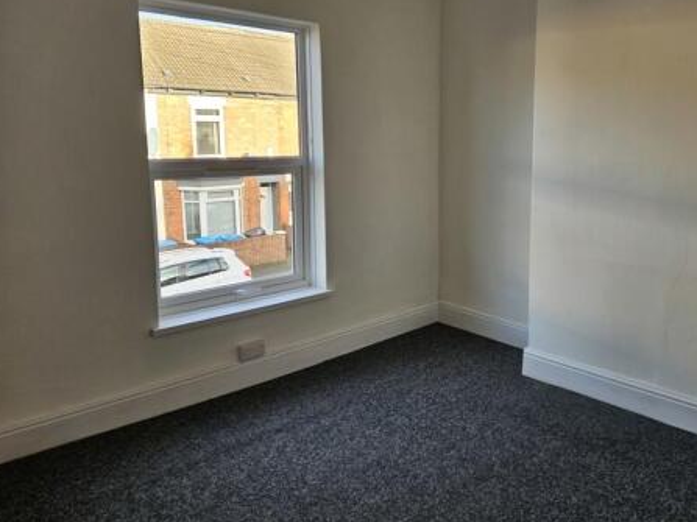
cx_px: 444
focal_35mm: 30
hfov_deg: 59.1
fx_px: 604
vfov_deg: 46.6
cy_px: 219
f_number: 1.8
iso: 40
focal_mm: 5.4
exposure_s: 1/100
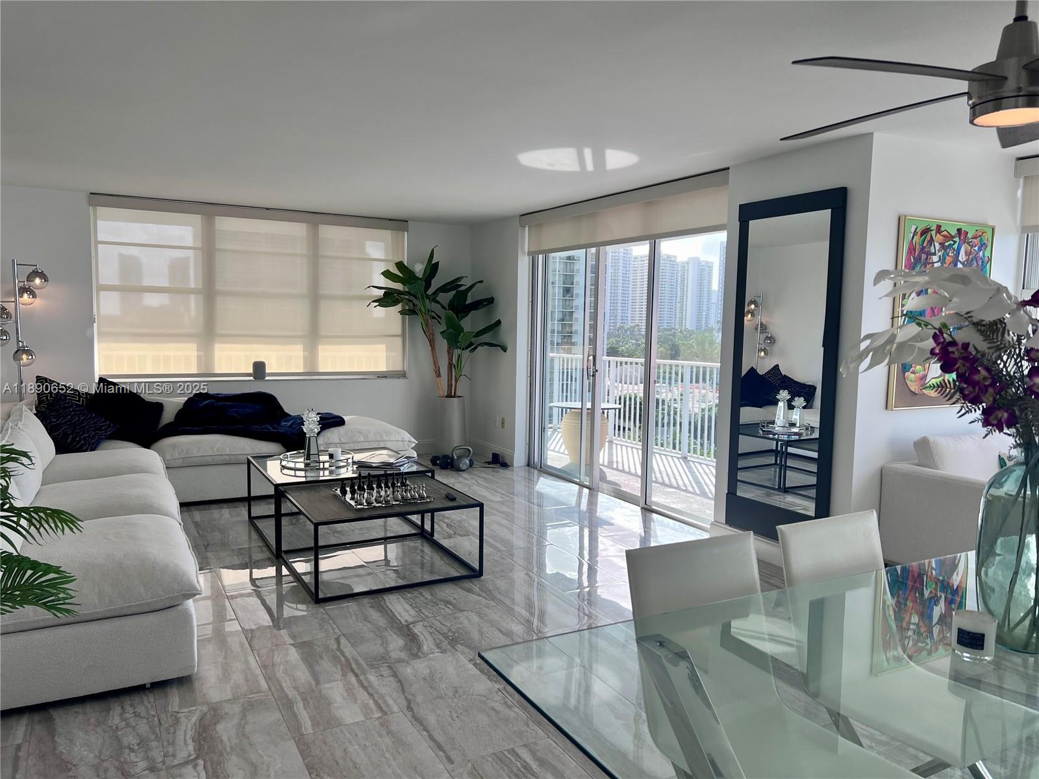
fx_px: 780
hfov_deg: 67.3
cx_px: 520
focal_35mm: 26
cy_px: 390
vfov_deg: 53.1
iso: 50
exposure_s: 1/1344
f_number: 1.5
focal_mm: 5.7
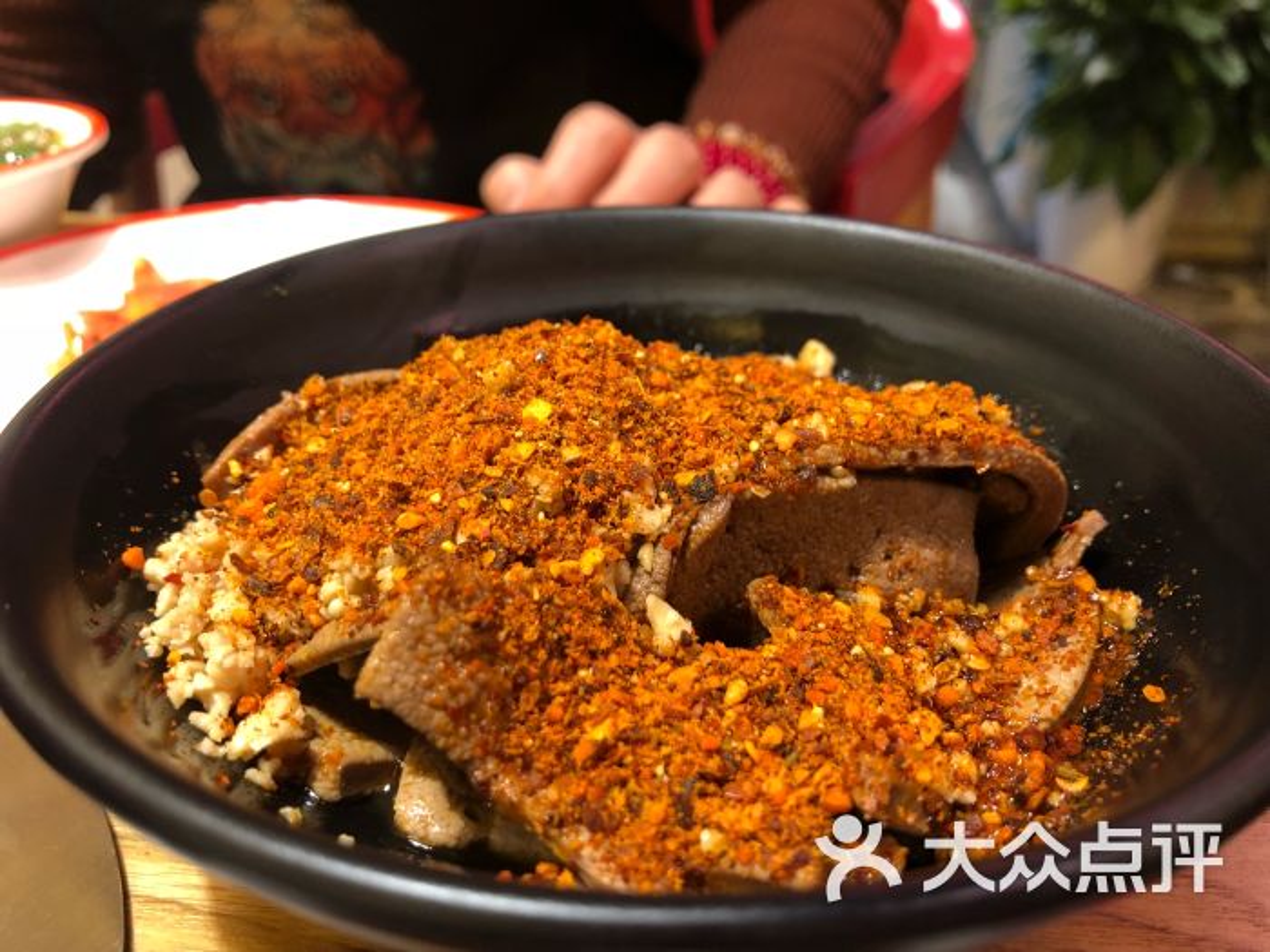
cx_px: 635
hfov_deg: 63.4
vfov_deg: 49.7
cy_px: 476
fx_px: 1027
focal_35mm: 28
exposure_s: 1/17
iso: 40
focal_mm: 3.99
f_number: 1.8
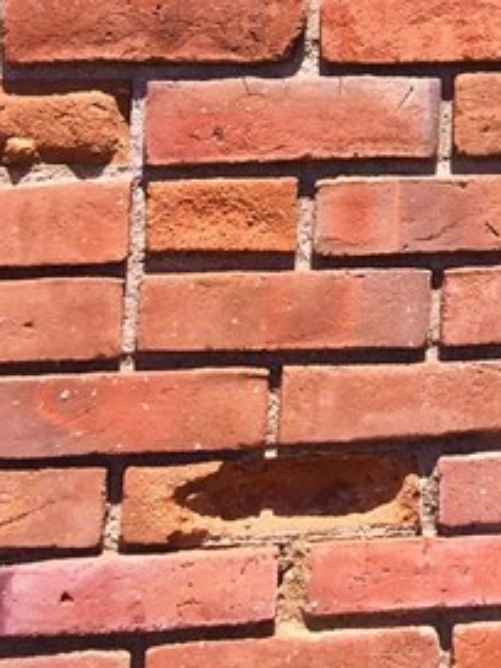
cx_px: 823
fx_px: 2103
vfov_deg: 16.9
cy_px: -236
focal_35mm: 109
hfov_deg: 12.7
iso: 32
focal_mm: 4.15
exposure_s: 1/807
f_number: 2.2
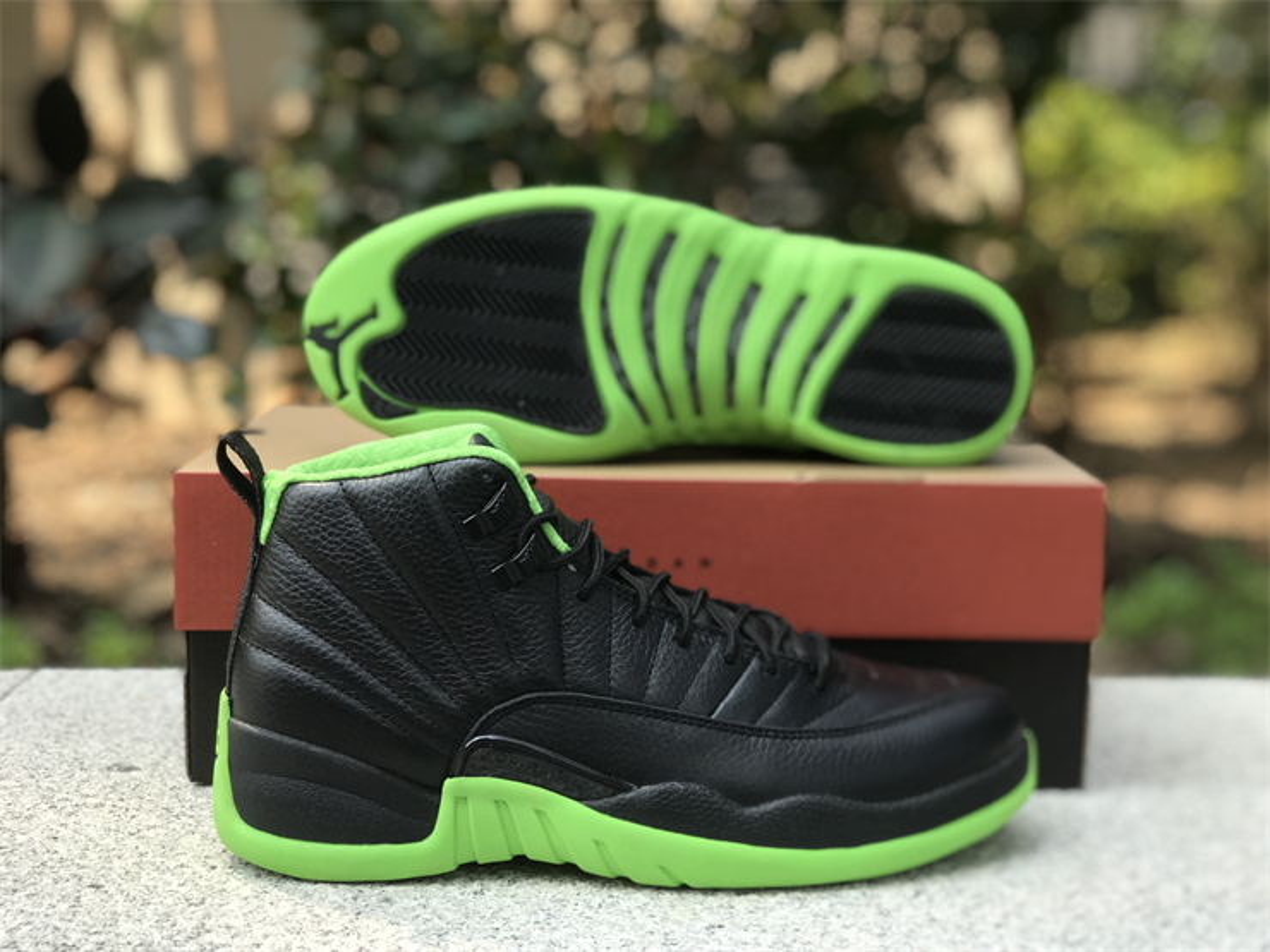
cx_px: 635
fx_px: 2091
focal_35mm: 57
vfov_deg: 25.7
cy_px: 476
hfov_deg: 33.8
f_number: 2.8
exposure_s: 1/235
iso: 20
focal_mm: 6.6
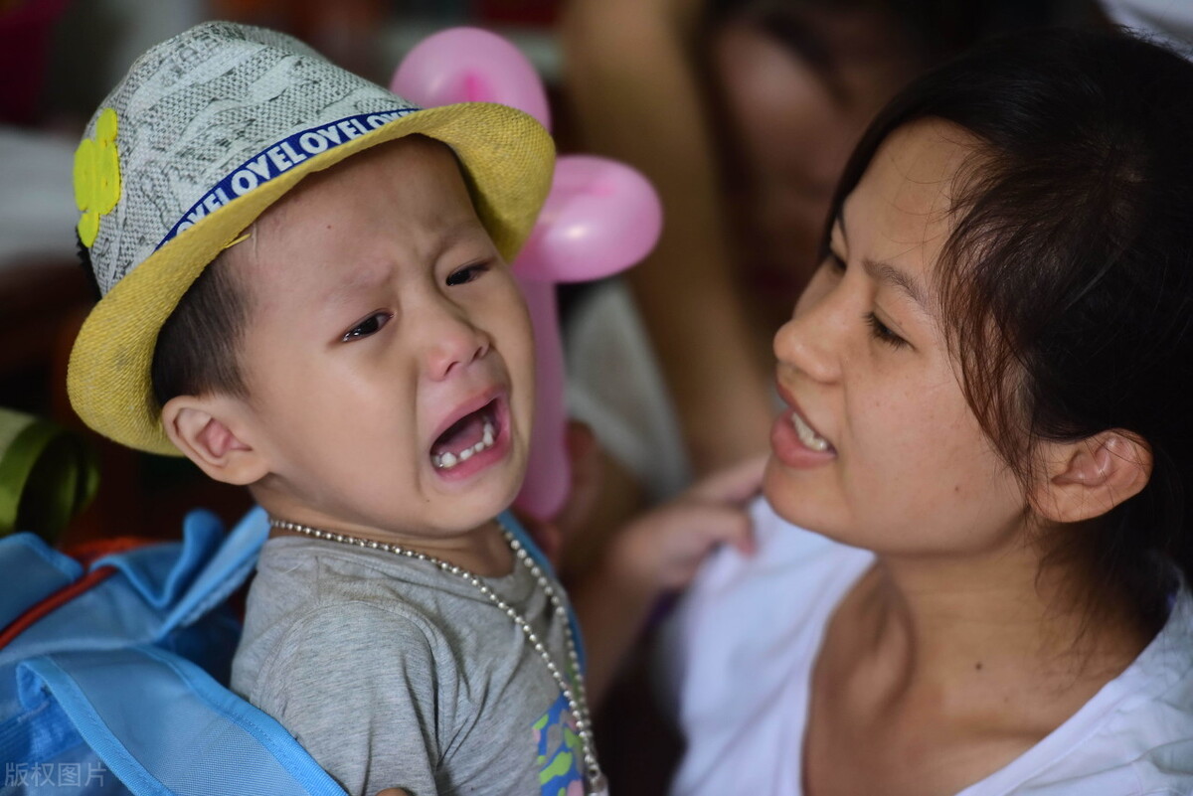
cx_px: 596
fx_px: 6464
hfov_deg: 10.5
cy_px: 398
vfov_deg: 7.0
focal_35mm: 195
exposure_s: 1/200
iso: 1600
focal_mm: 195
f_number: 2.8
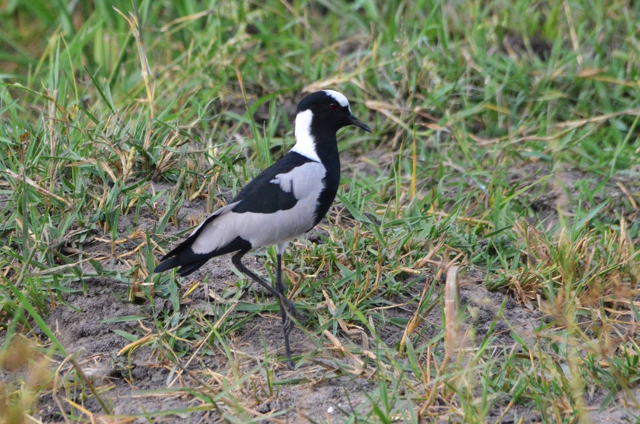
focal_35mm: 750
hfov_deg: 2.8
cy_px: 212
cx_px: 320
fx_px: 13307
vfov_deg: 1.8
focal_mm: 500
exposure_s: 1/1600
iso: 2500
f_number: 10
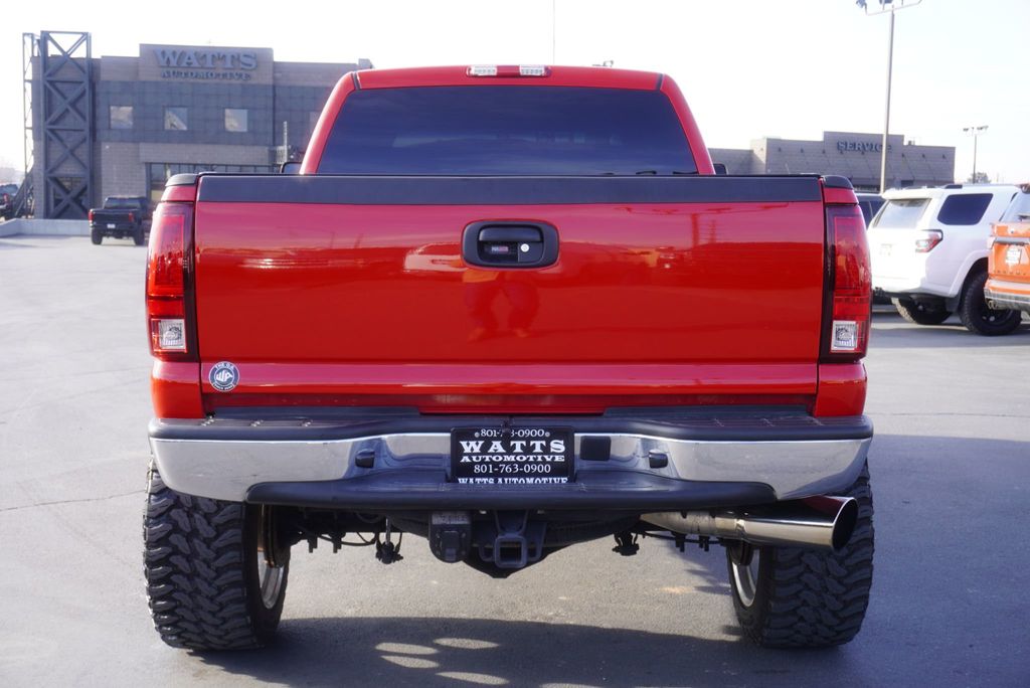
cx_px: 515
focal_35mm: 44
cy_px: 344
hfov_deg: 44.9
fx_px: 1245
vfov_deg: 30.9
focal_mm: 29
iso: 100
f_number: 5.6
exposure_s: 1/80
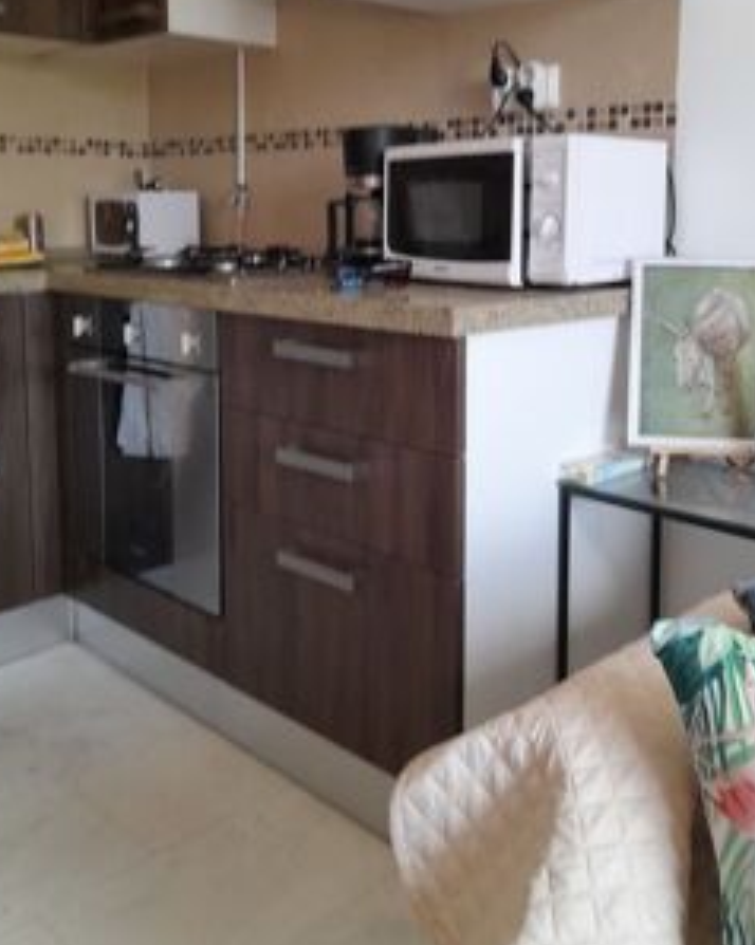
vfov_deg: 50.8
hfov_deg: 42.0
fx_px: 979
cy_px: 328
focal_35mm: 35
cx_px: 460
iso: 160
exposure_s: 1/50
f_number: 2
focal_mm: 4.6
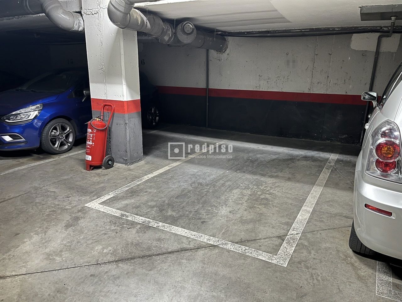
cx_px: 201
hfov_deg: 67.3
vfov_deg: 53.1
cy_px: 151
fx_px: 302
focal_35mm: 26
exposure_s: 1/14
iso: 640
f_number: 1.6
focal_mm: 5.1
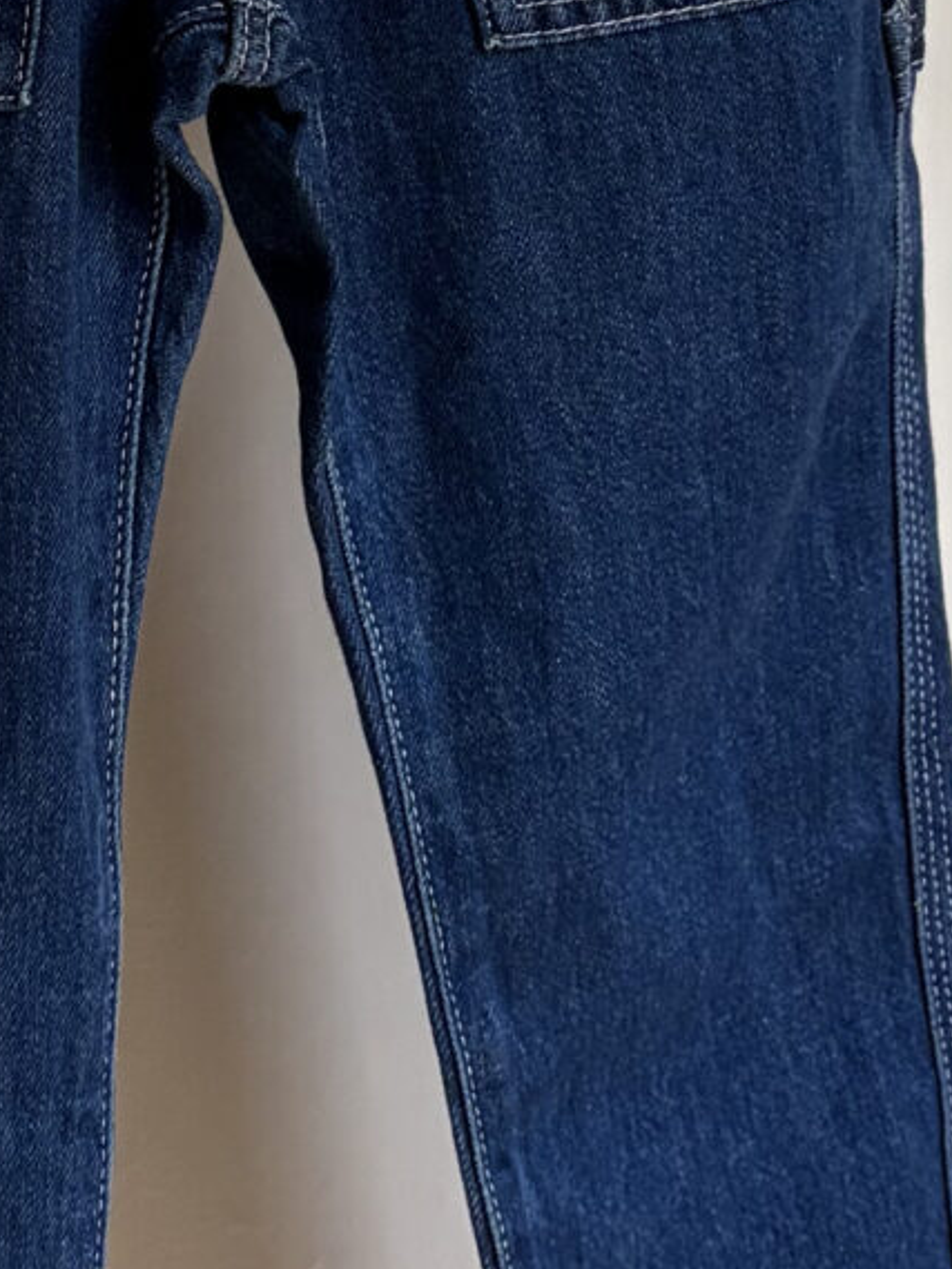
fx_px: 4289
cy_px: -281
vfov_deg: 16.1
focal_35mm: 117
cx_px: 129
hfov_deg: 12.6
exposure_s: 1/50
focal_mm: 5.96
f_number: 1.6
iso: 200
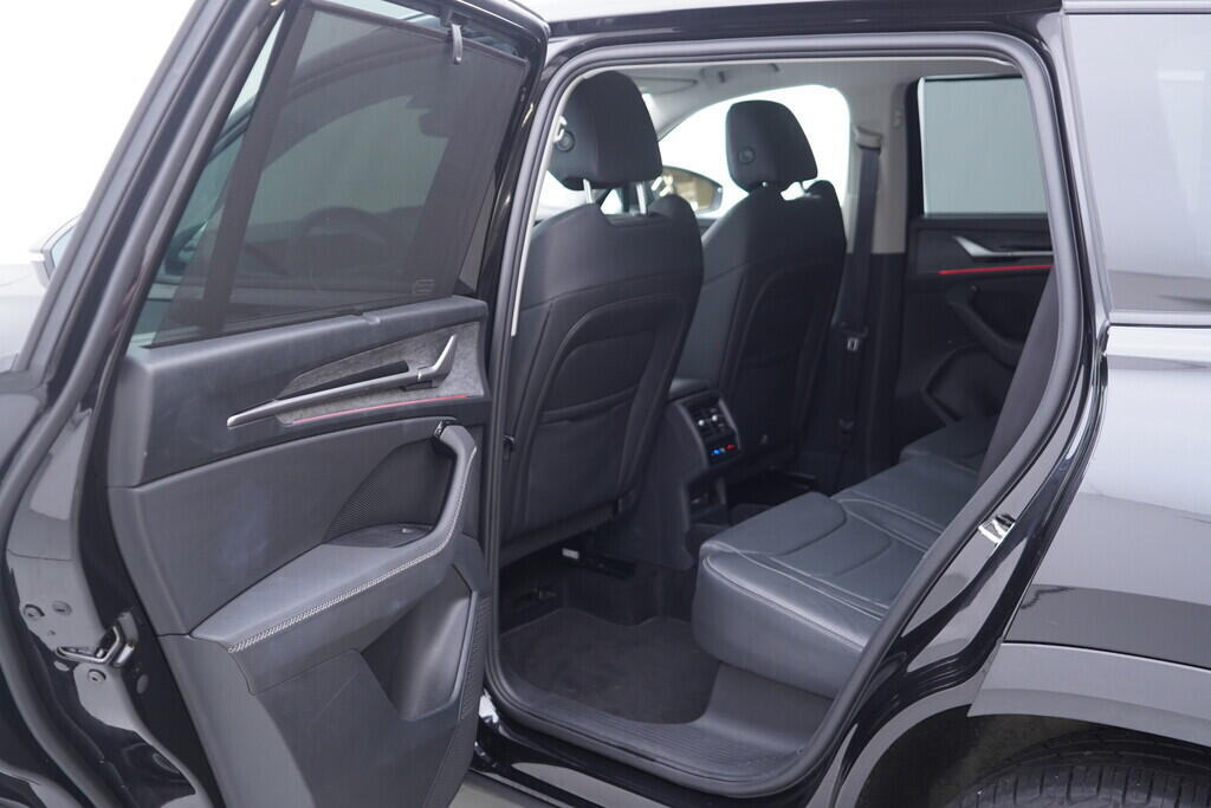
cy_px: 404
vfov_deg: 36.9
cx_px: 606
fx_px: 1211
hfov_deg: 53.1
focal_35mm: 36
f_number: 2.8
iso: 250
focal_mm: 24
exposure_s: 1/40
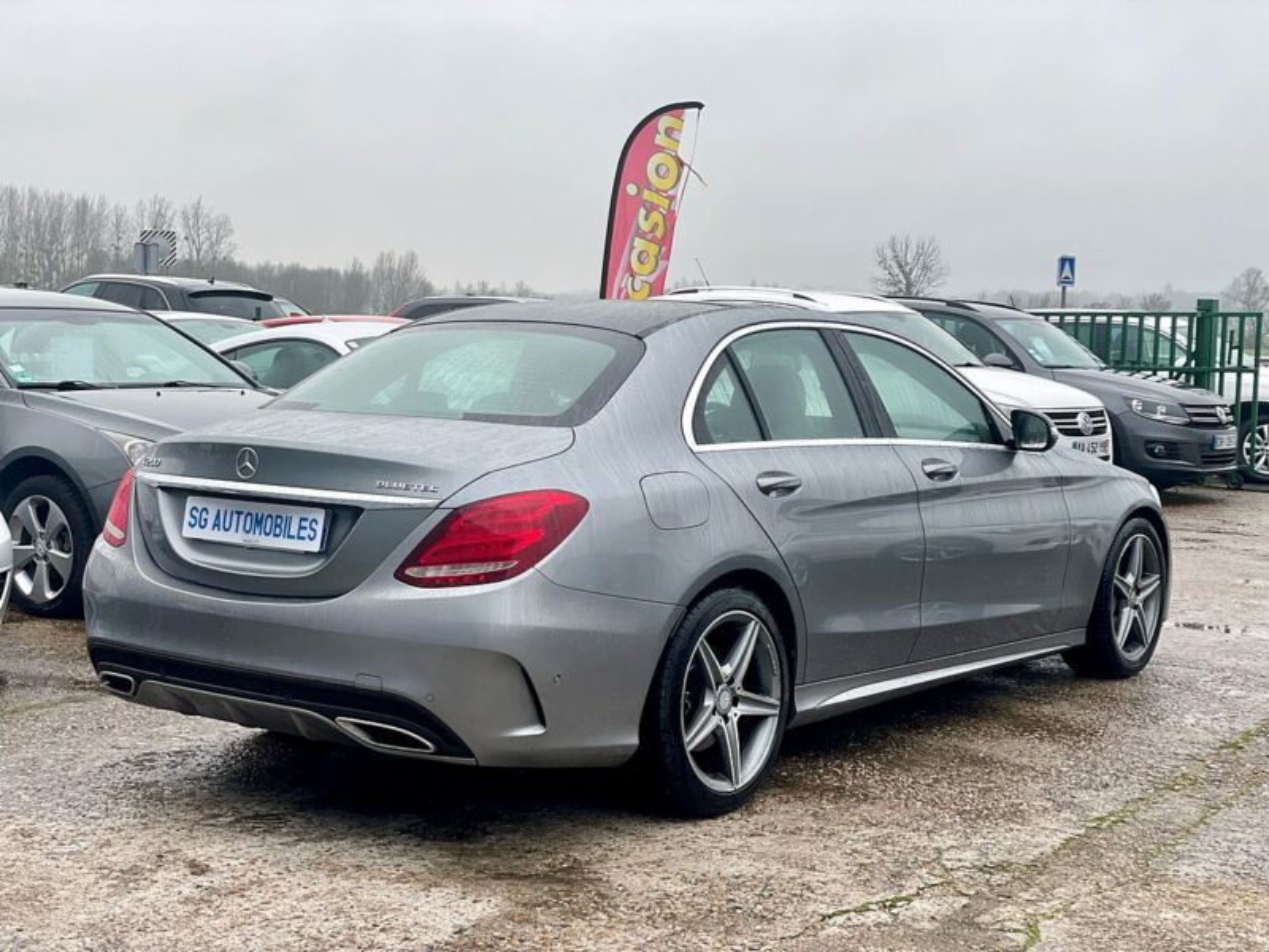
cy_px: 476
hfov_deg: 36.8
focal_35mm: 52
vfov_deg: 28.0
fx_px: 1906
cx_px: 634
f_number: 2
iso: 32
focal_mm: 6
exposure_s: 1/277
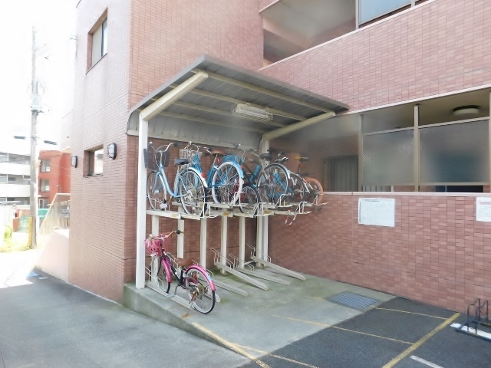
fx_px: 326
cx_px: 246
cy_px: 184
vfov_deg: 58.9
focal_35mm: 23
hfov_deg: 73.9
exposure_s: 1/200
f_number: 3
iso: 125
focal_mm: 4
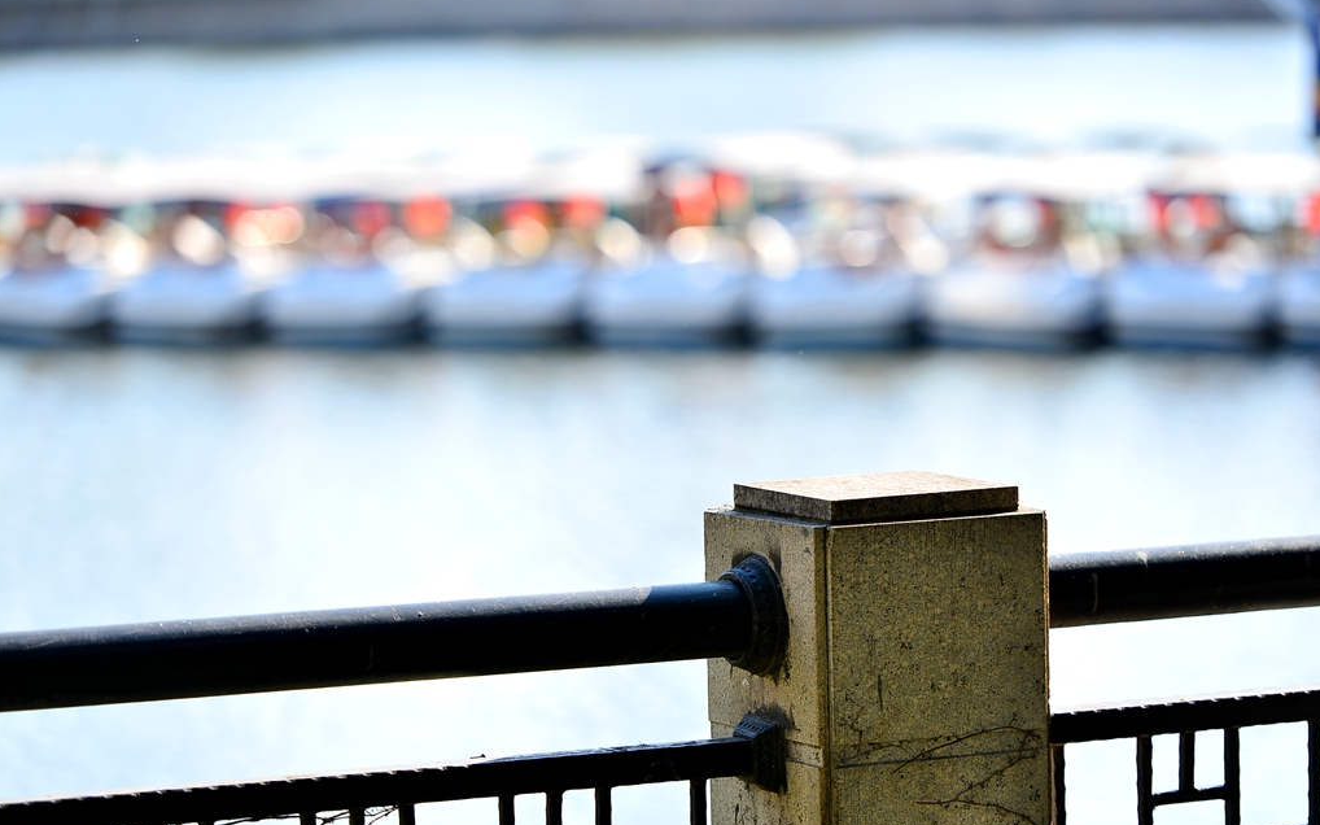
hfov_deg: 13.2
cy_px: 435
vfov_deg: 8.2
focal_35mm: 159
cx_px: 660
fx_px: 5719
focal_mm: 155
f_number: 2.8
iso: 100
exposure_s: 1/500
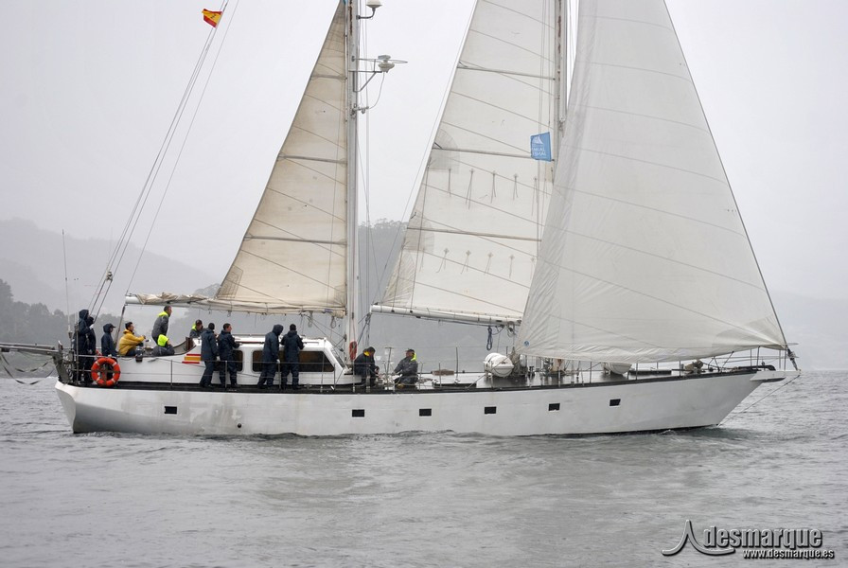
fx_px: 2335
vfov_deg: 13.9
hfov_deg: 20.6
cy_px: 284
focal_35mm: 99
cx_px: 424
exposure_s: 1/500
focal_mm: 66
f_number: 5.6
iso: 110
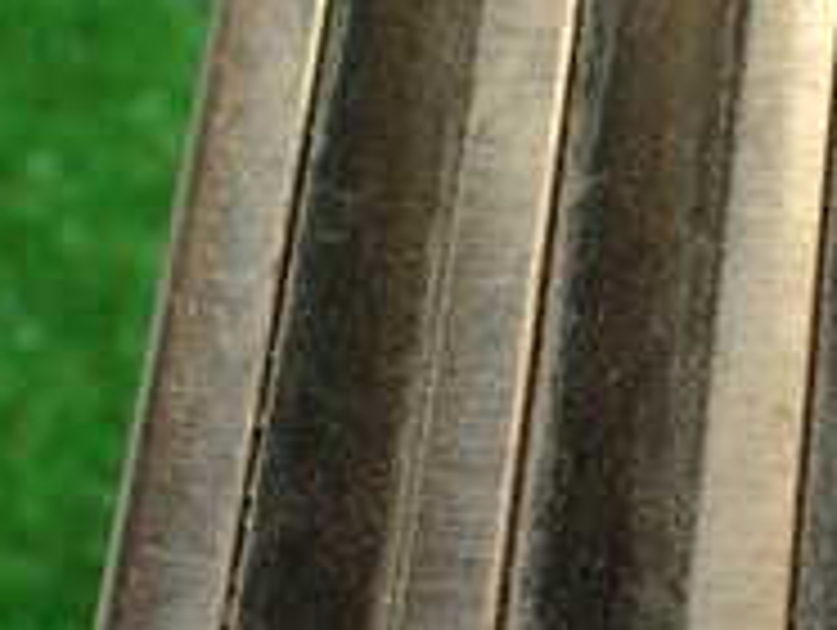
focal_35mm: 103
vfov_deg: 14.4
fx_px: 2494
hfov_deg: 19.0
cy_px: 320
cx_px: 585
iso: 200
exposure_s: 1/60
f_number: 2.4
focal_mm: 5.79
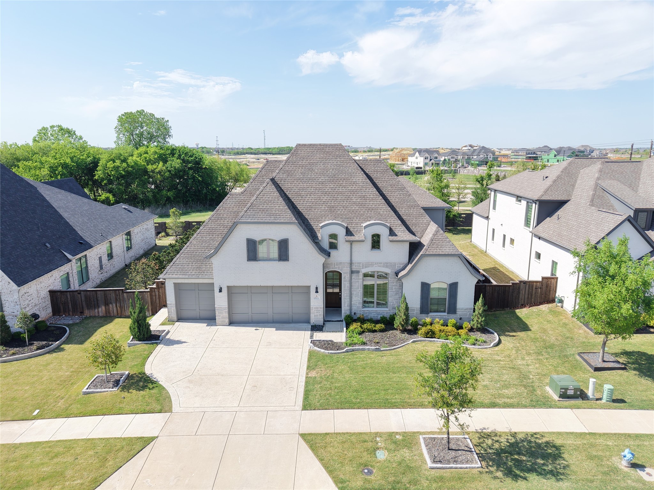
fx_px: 453
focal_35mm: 24
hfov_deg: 71.6
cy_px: 245
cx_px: 327
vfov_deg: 56.8
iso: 300
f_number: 1.8
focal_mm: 8.67
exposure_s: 1/3000
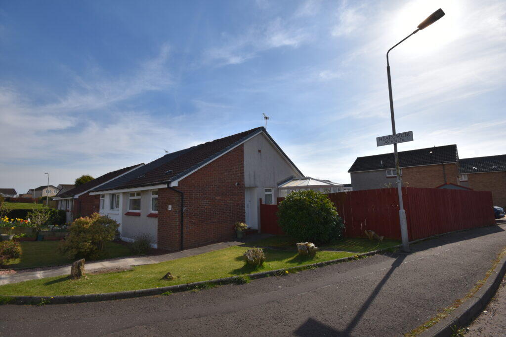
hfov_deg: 100.4
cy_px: 168
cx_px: 253
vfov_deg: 77.3
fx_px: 211
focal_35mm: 15
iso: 100
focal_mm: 10
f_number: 11
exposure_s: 1/200
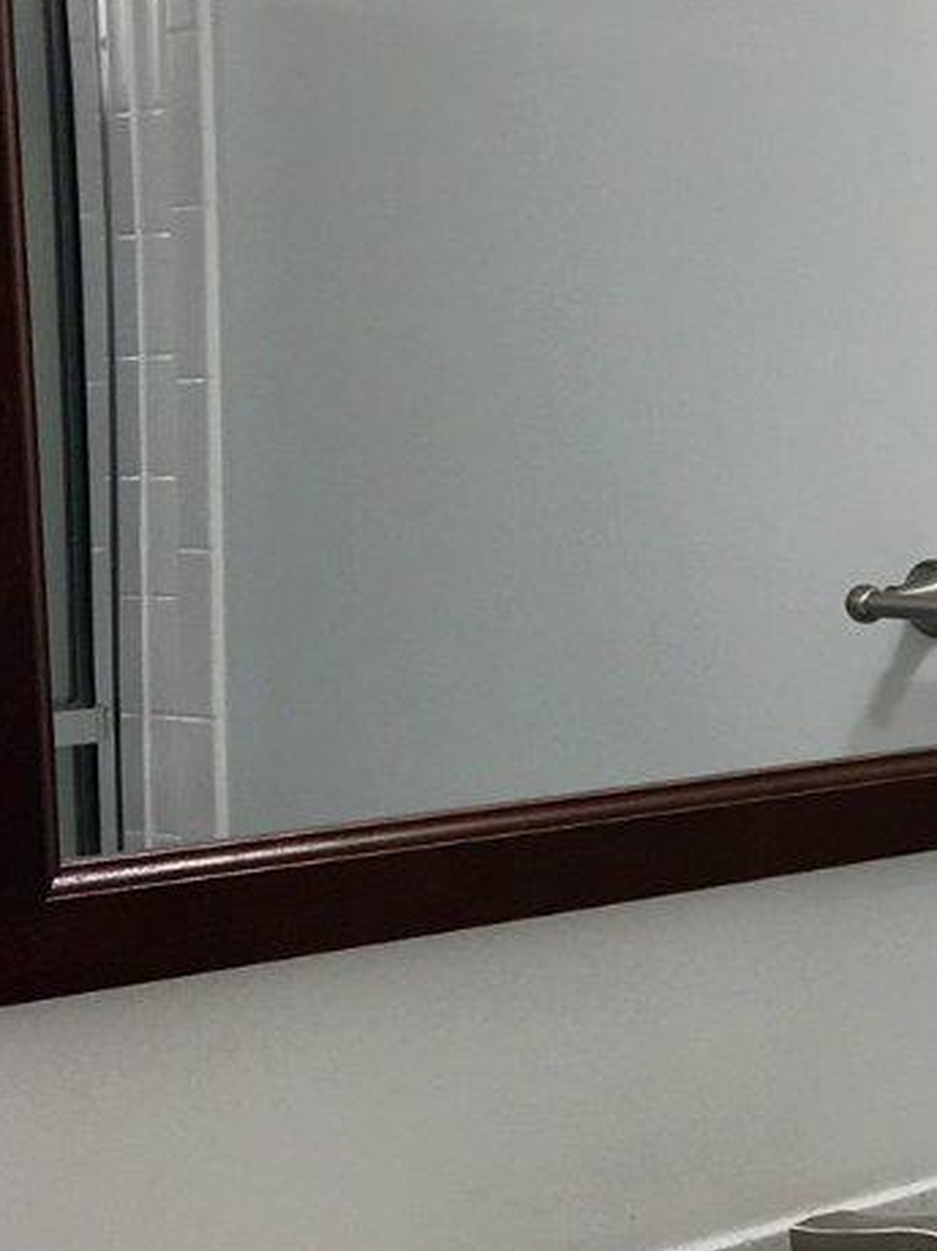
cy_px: 722
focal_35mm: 97
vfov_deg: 20.2
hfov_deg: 14.2
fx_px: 3502
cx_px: 1430
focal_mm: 4.15
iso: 25
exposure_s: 1/40
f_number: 2.2
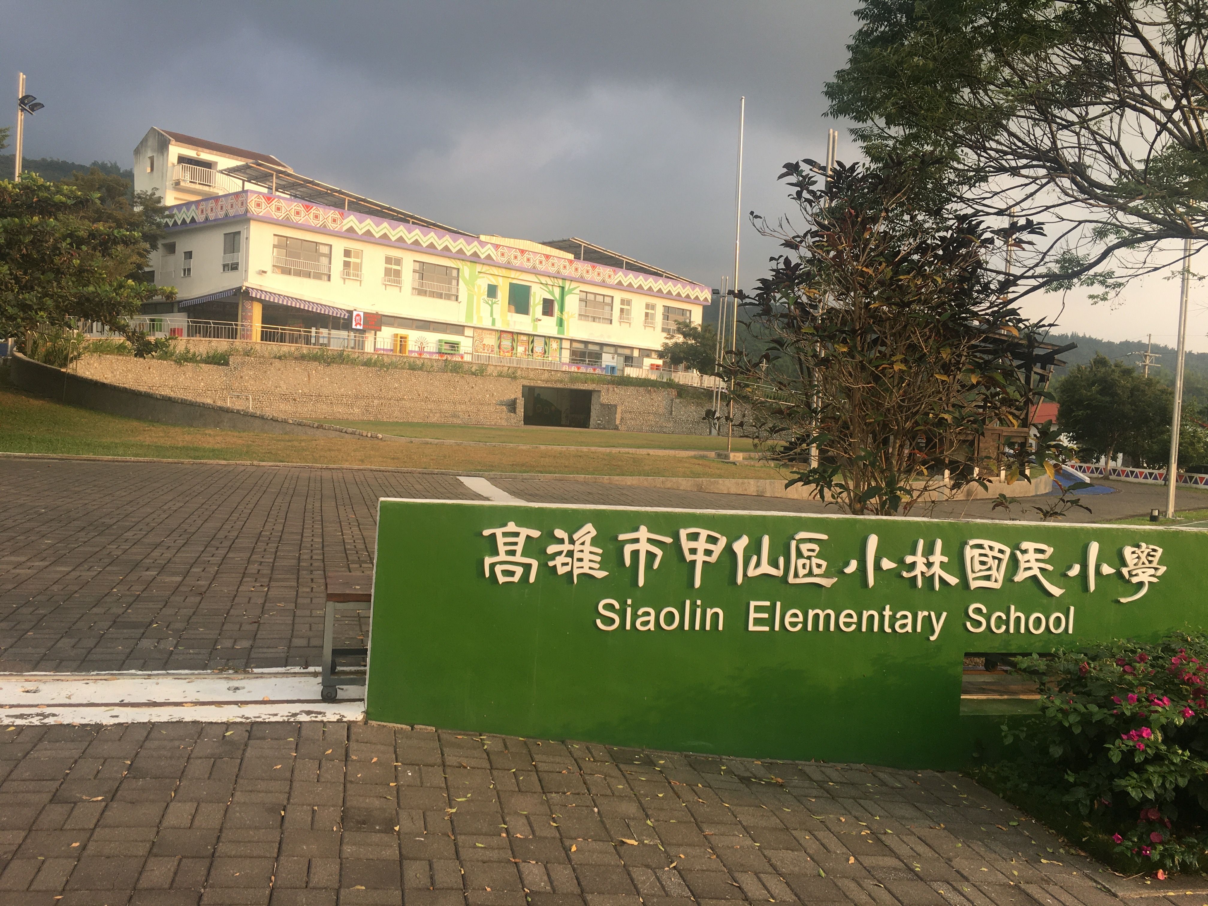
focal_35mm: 29
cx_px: 604
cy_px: 453
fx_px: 1012
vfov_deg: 48.2
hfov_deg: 61.7
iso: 25
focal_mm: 4.15
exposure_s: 1/273
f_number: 2.2
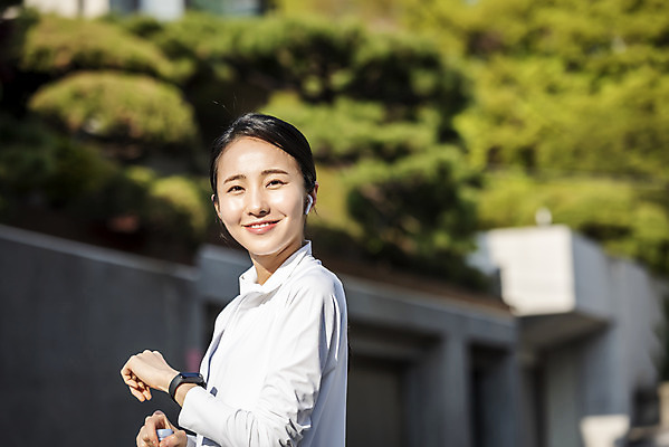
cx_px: 334
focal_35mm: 120
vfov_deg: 11.4
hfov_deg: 17.1
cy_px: 224
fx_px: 2231
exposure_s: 1/1000
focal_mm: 120
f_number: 4
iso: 160
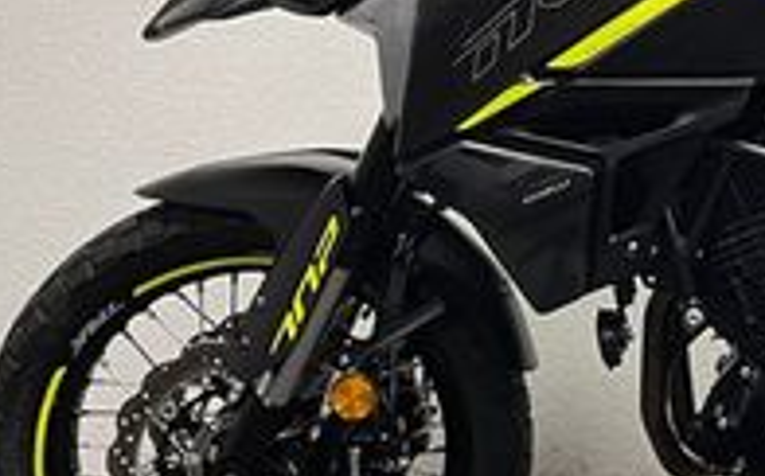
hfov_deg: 21.1
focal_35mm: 90
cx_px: 976
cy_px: 16
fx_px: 1874
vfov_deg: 14.3
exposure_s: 1/50
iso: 160
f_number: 1.6
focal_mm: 5.1
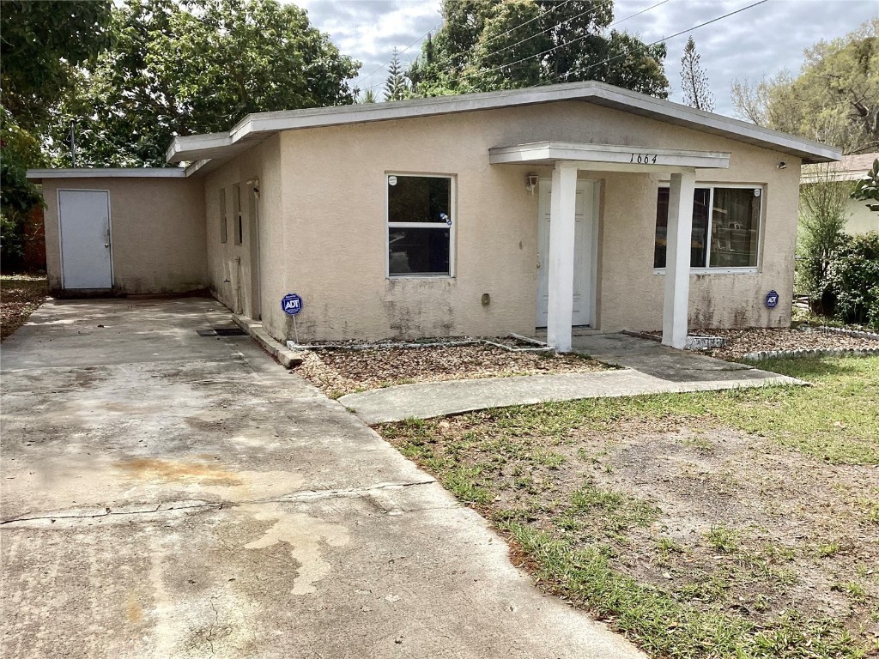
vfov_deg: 45.4
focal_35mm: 31
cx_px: 440
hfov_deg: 58.4
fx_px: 787
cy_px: 330
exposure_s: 1/1538
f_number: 2.4
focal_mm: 3.3
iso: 25
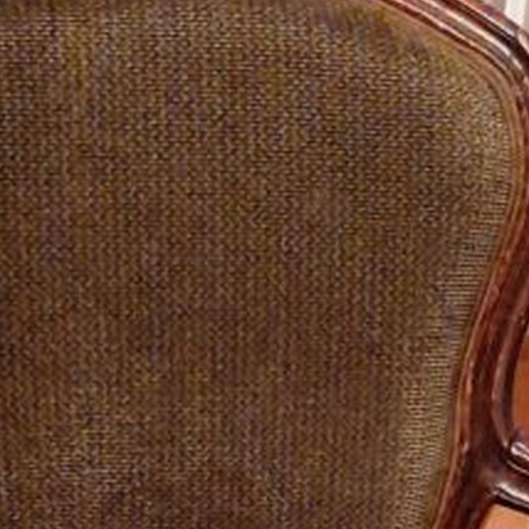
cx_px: 257
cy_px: 818
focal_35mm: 86
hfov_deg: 20.2
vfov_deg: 17.8
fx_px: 1487
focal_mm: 3.93
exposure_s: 1/20
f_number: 1.7
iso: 800
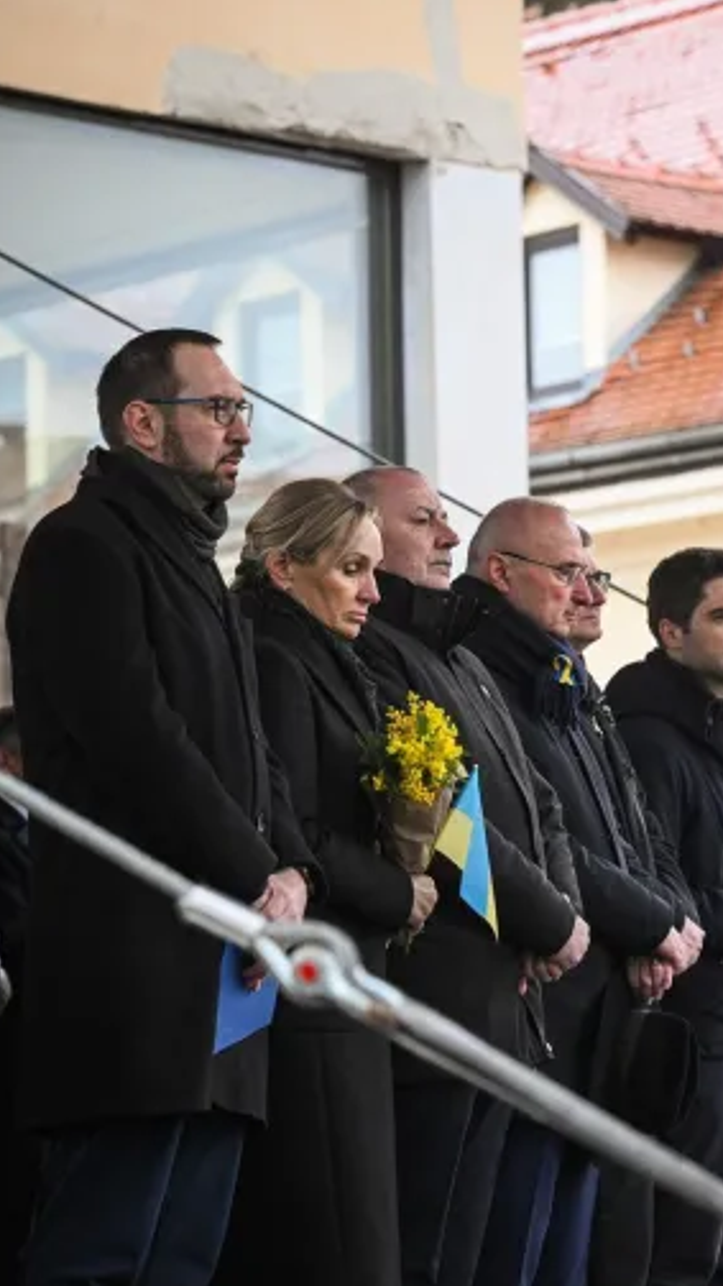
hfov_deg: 6.4
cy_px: 643
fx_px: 6474
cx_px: 866
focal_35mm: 190
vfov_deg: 11.3
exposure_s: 1/640
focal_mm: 120
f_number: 5.6
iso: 1600
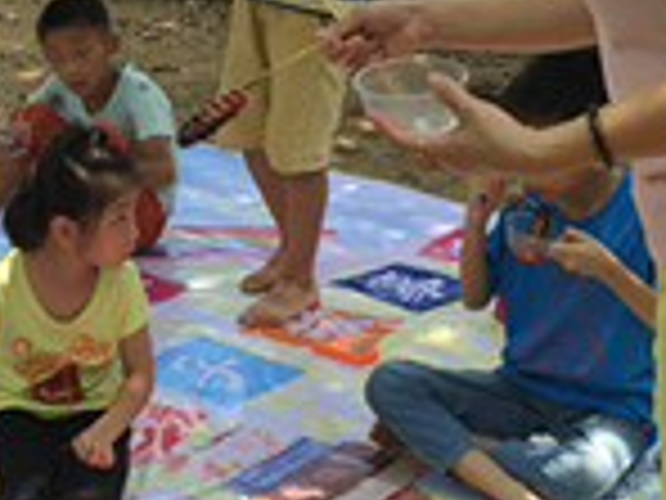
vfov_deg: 15.1
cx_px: 130
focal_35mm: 98
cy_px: 209
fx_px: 1885
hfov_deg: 19.8
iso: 32
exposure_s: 1/191
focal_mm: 4.15
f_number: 2.2
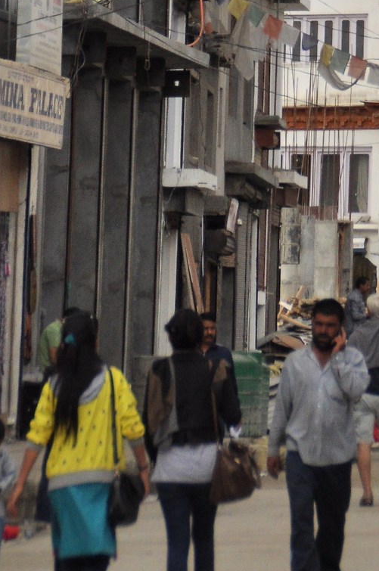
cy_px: -263
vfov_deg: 5.7
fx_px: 5665
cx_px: 590
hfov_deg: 3.8
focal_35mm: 358
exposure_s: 1/1000
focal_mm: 75
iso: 500
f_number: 8
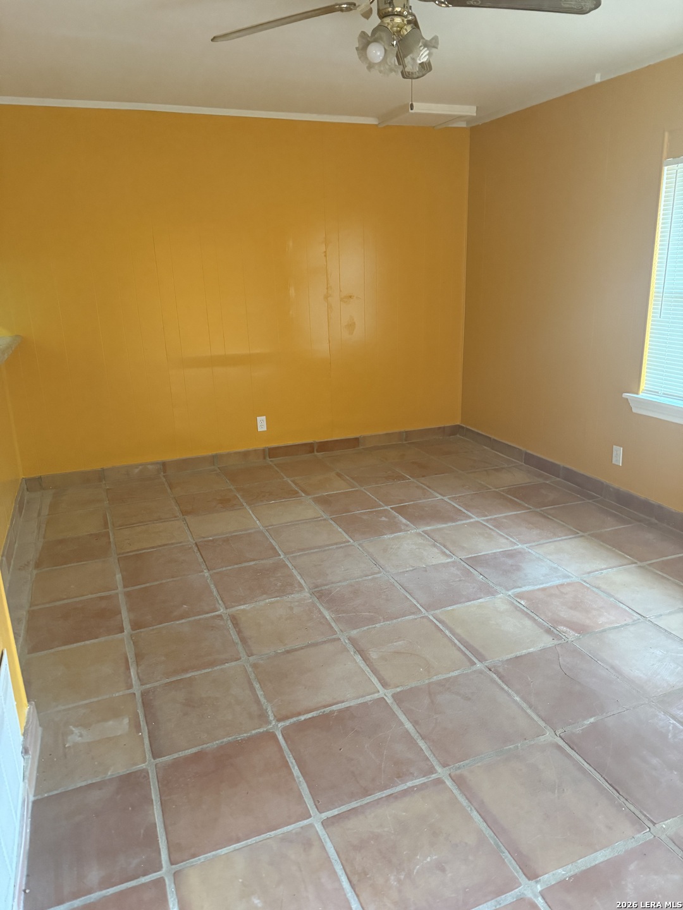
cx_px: 342
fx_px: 631
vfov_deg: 71.6
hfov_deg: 56.8
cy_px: 455
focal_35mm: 24
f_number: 1.78
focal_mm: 6.76
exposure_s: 1/60
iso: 500
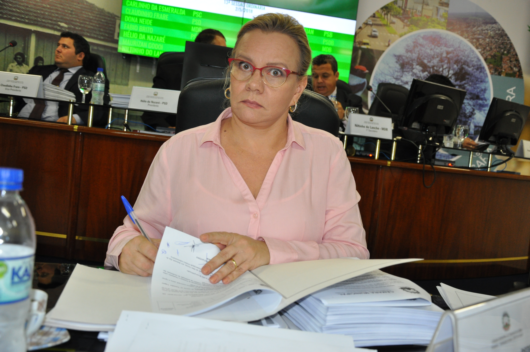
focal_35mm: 38
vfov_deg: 35.4
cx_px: 265
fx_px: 551
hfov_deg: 51.3
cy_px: 176
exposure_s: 1/60
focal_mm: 25
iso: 800
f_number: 4
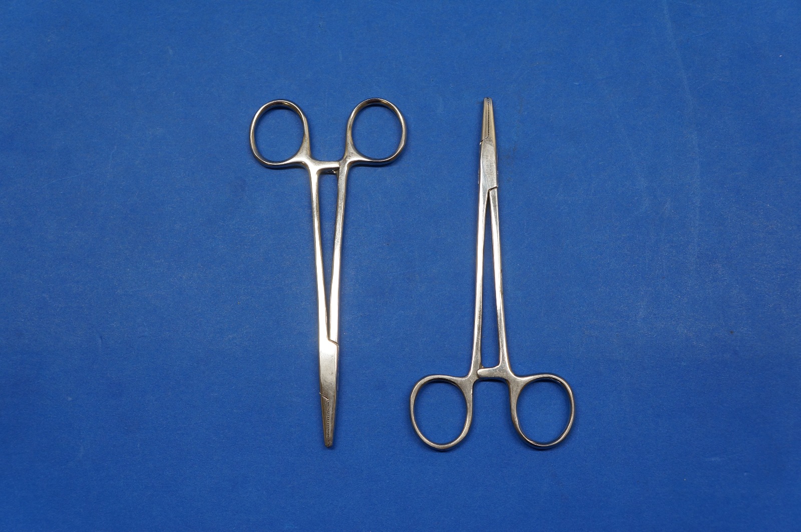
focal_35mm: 44
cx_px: 400
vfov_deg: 30.8
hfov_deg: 45.0
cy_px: 266
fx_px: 967
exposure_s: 1/100
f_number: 5.6
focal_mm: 29
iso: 400
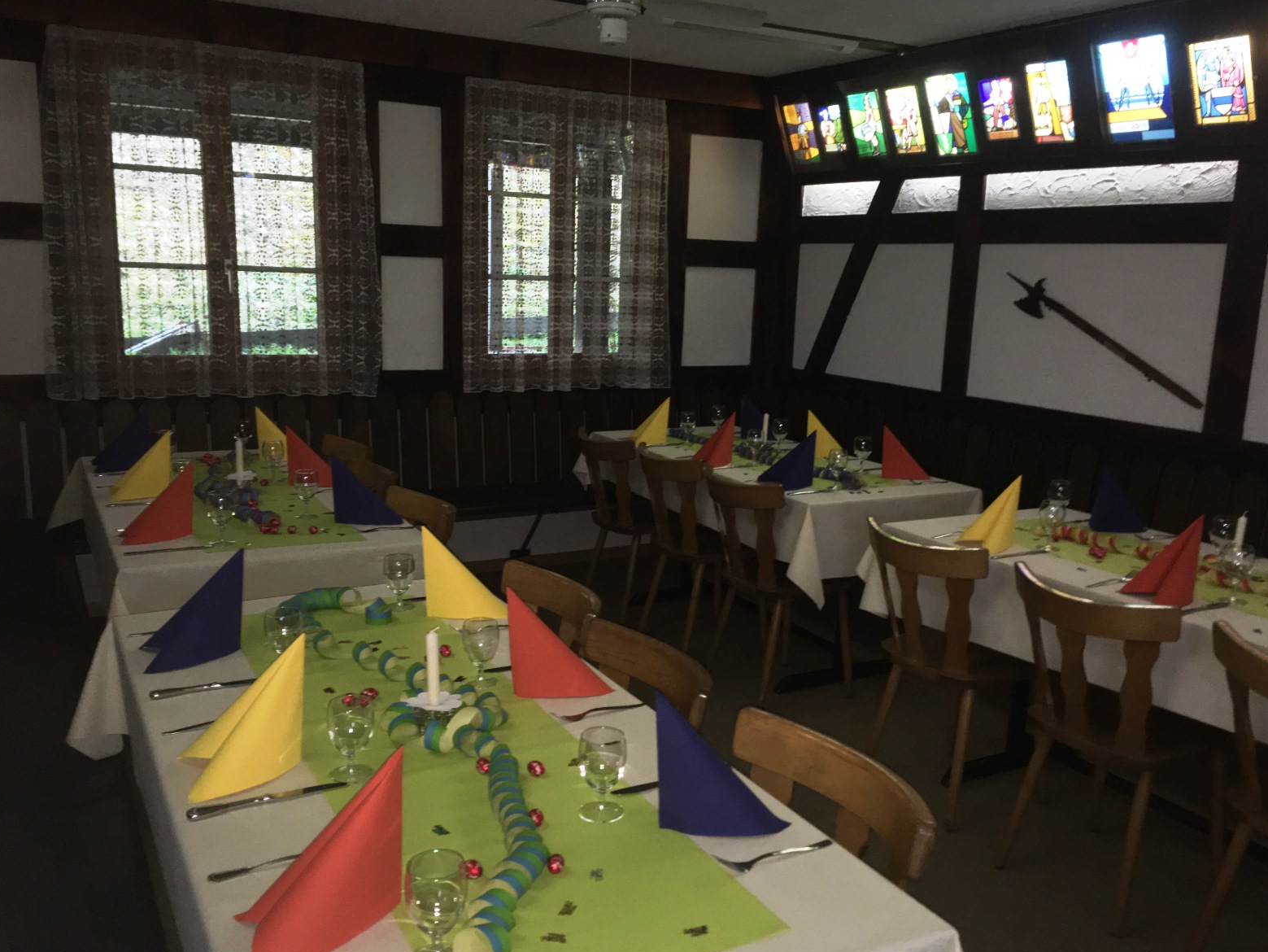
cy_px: 485
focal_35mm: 30
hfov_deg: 59.9
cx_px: 644
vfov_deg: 46.8
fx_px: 1099
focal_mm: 4.15
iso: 64
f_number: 2.2
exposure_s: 1/17
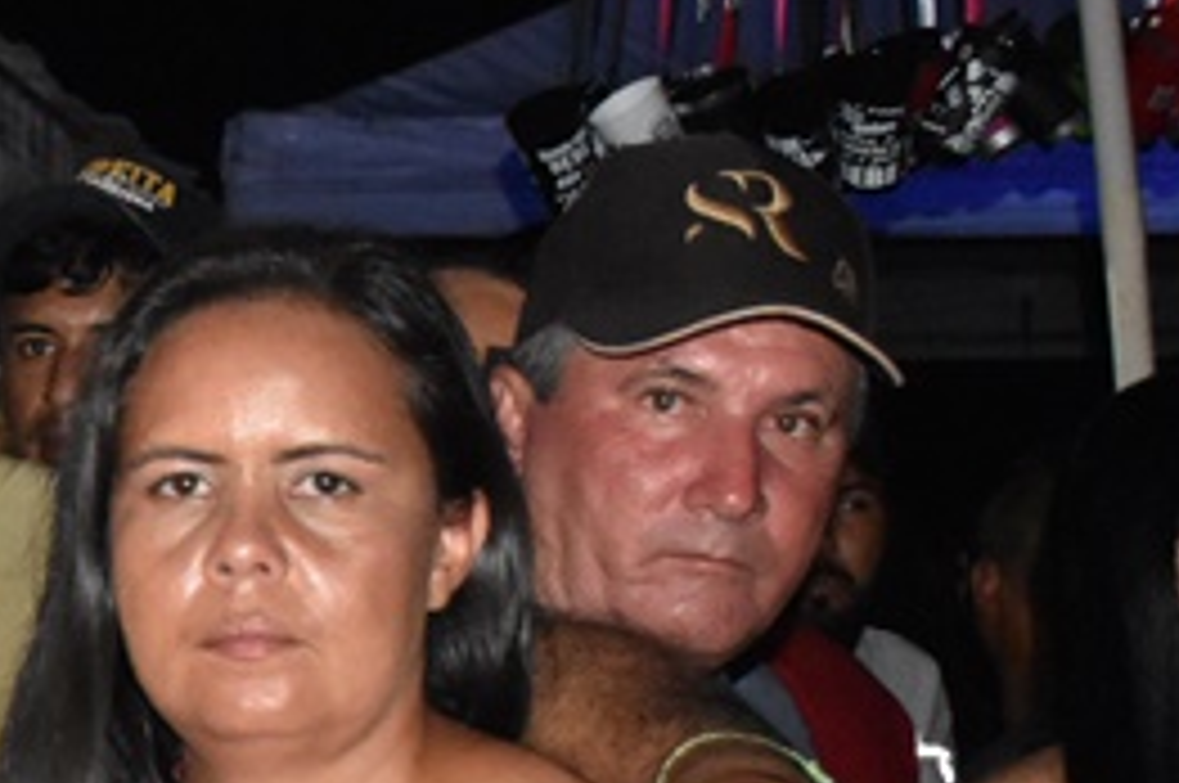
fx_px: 4315
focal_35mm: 132
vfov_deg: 10.2
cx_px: -670
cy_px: 1024
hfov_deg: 14.4
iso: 4000
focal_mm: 23
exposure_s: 1/100
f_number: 3.8
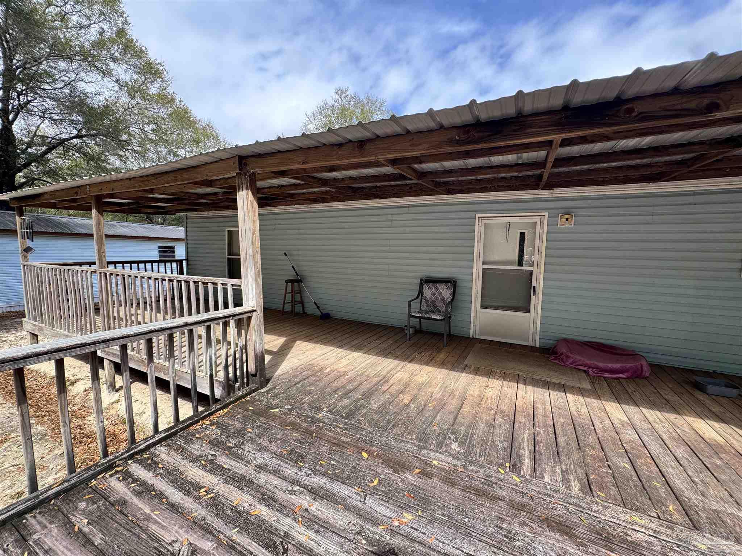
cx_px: 371
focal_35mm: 14
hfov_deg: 102.1
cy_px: 278
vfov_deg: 85.7
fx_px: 300
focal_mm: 2.22
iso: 40
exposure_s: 1/317
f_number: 2.2
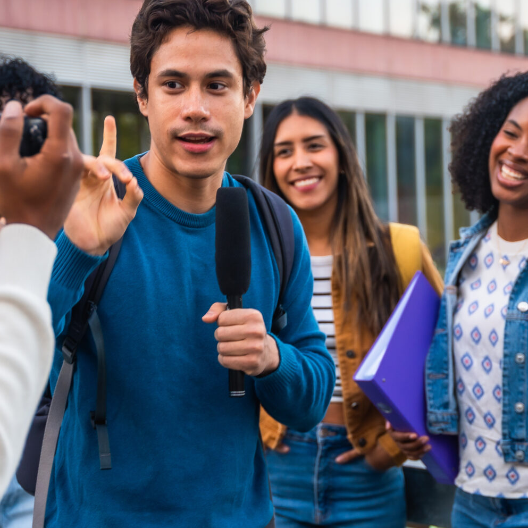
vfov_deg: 18.8
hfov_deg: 18.8
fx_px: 1591
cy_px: 329
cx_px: 320
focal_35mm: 92
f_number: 2.8
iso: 125
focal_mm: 42.1
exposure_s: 1/80
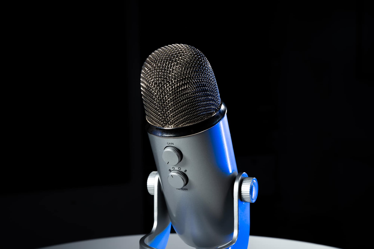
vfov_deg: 19.4
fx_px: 727
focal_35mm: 70
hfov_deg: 28.9
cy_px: 124
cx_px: 187
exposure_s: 1/5
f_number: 13
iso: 100
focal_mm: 70
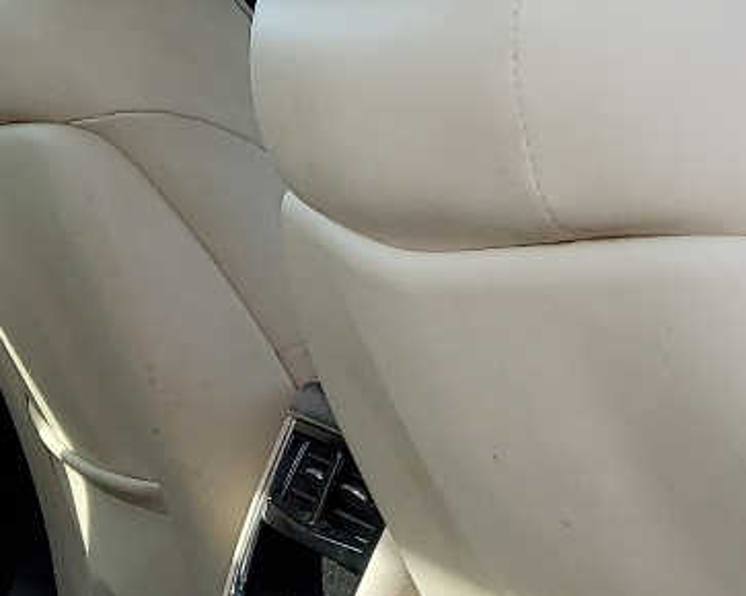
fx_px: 2471
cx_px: -164
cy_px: 524
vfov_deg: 13.6
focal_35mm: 112
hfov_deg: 16.4
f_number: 1.5
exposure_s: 1/588
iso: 50
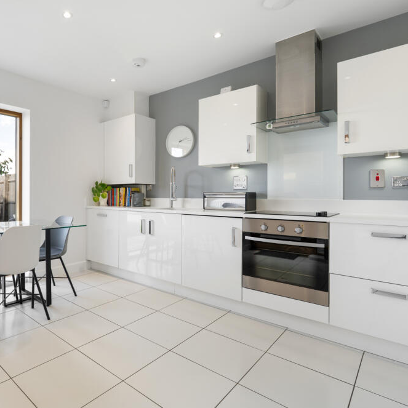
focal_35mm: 21
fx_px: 280
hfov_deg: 68.4
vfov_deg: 72.1
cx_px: 112
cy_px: 199
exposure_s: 1/4
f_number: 8
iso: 320
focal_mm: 16
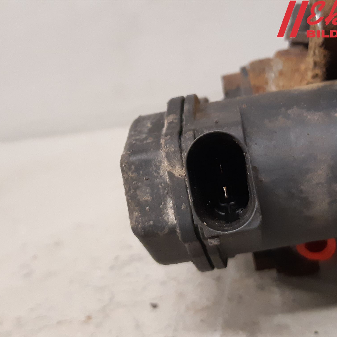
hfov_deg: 52.4
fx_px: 341
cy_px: 170
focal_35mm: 31
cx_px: 186
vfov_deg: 52.5
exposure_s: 1/50
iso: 320
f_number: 1.7
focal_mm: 3.93
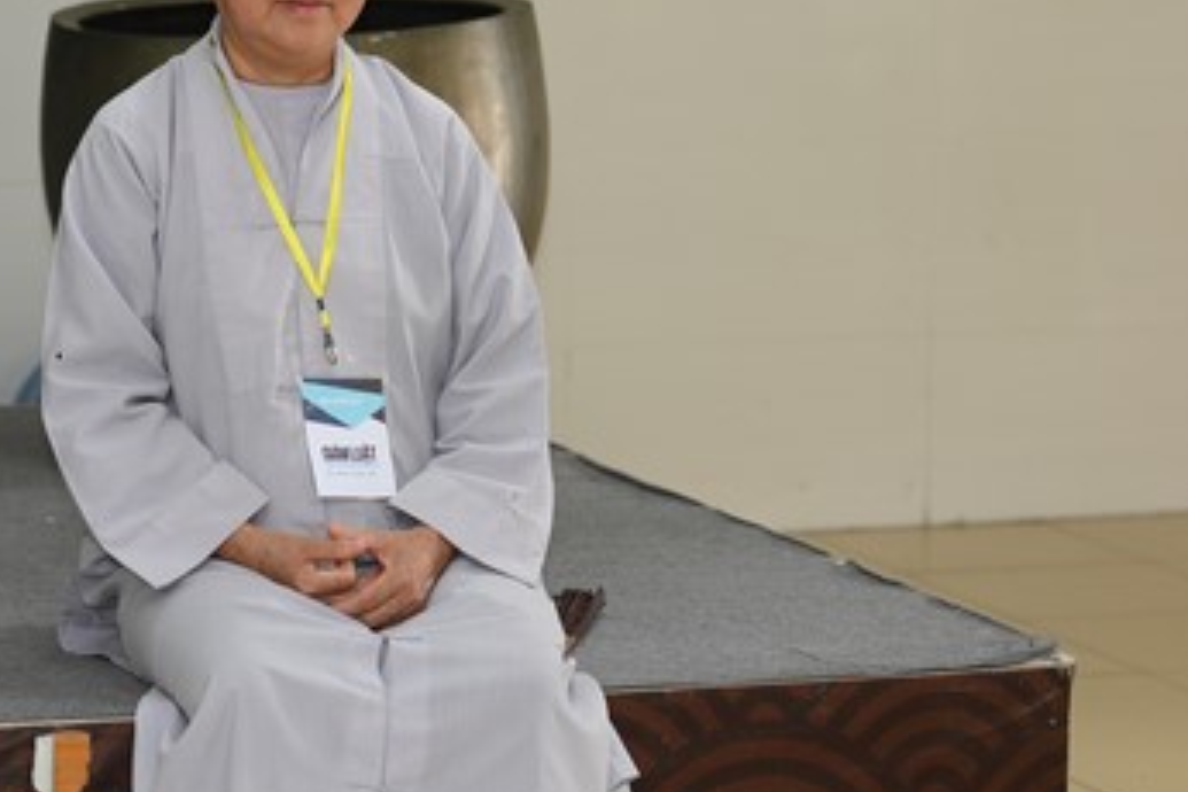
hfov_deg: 12.8
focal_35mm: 160
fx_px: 5280
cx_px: 293
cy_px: 262
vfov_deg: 8.6
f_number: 3.5
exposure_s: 1/125
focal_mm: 85
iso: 1250
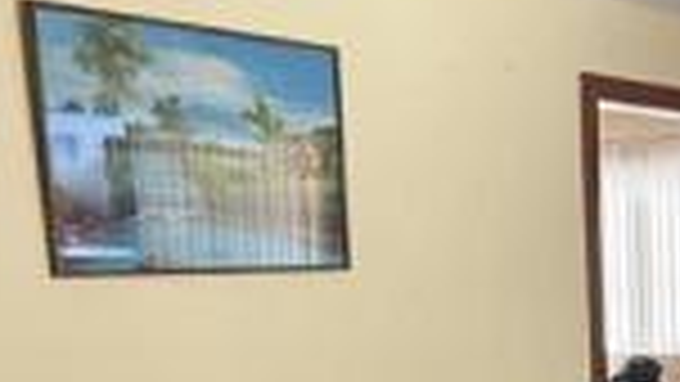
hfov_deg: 26.0
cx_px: 757
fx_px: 1353
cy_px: 530
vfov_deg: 15.2
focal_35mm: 75
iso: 500
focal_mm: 5.7
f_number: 1.5
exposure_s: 1/53
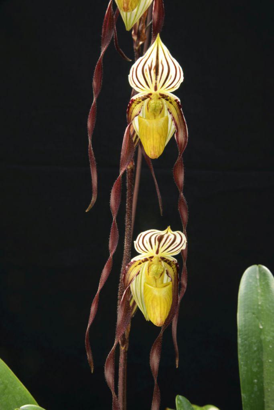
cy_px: 205
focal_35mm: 65
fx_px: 742
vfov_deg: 31.0
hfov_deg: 20.9
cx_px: 137
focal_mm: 65
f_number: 16
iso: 250
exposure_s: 1/25
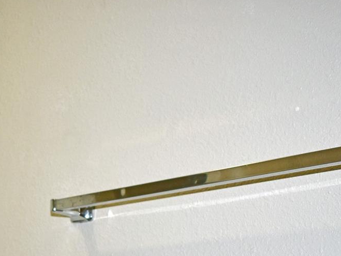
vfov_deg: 22.2
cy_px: 270
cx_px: 61
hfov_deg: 29.9
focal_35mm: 63
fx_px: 620
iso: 450
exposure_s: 1/160
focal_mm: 18
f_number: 3.5
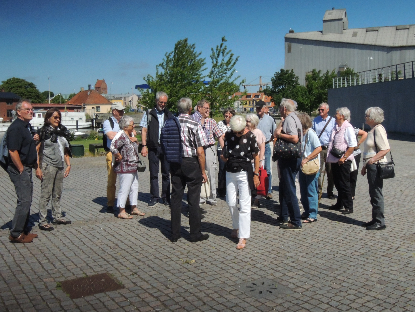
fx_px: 480
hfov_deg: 46.8
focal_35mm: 40
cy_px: 156
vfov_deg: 36.0
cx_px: 208
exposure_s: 1/2000
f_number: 7.4
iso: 800
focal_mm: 7.2
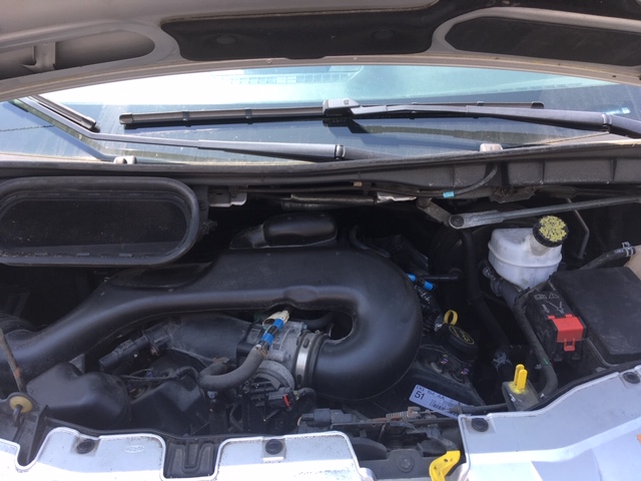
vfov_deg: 48.2
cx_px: 320
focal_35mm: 29
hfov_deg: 61.7
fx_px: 537
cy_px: 240
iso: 25
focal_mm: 4.15
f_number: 2.2
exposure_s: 1/202
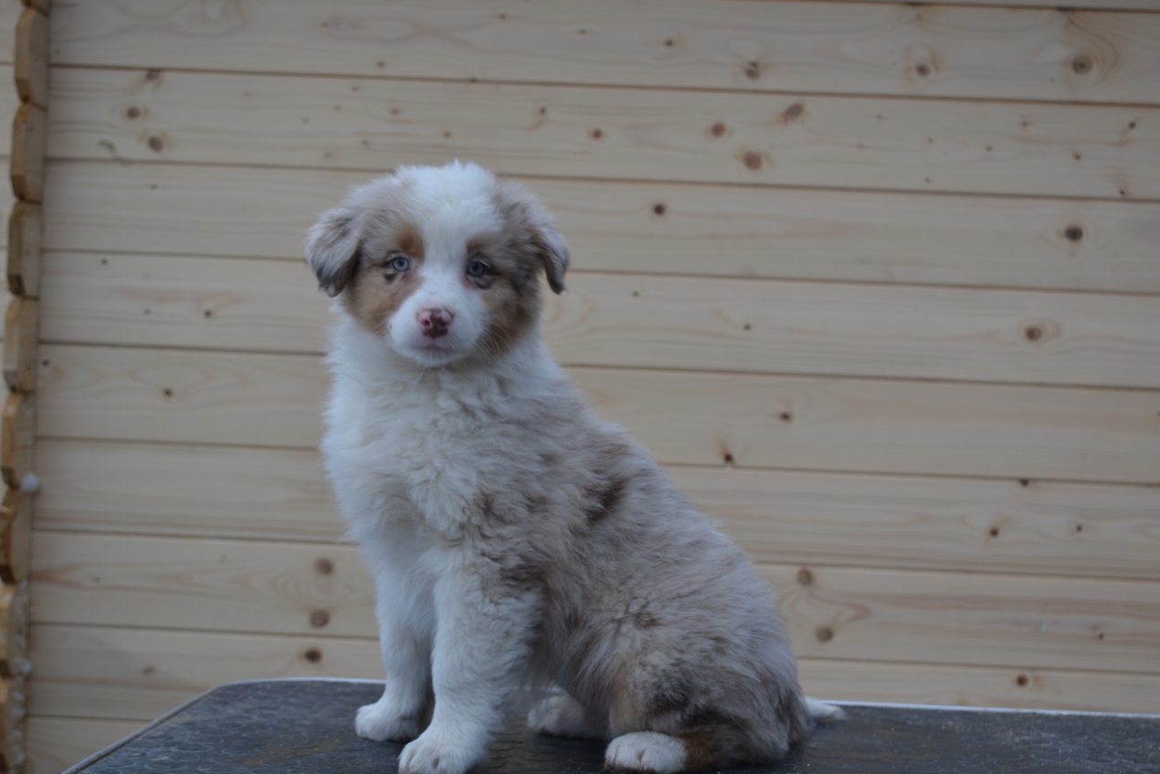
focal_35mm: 61
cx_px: 585
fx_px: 1966
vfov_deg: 22.3
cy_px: 384
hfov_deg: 32.9
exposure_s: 1/40
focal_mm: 40
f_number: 5.3
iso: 100
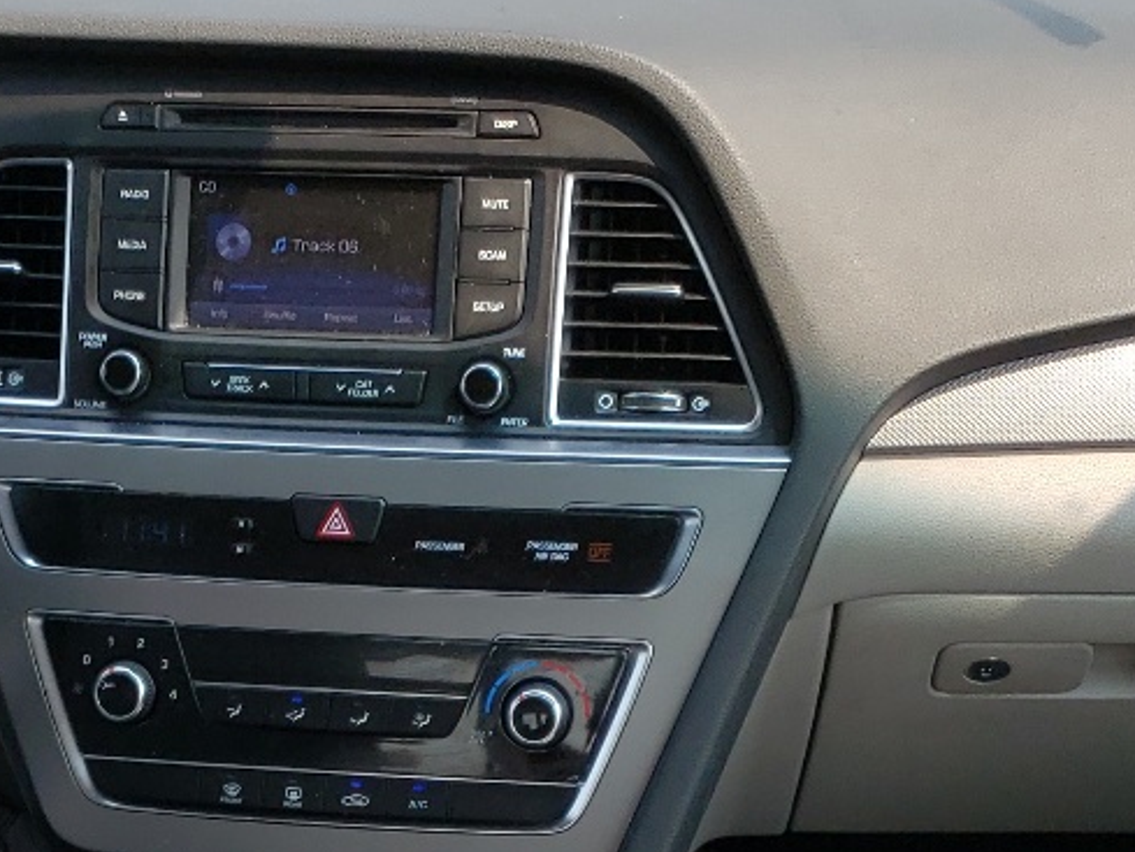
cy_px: 1200
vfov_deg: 16.2
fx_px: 2788
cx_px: 302
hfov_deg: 22.8
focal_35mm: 85
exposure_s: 1/625
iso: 50
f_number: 1.5
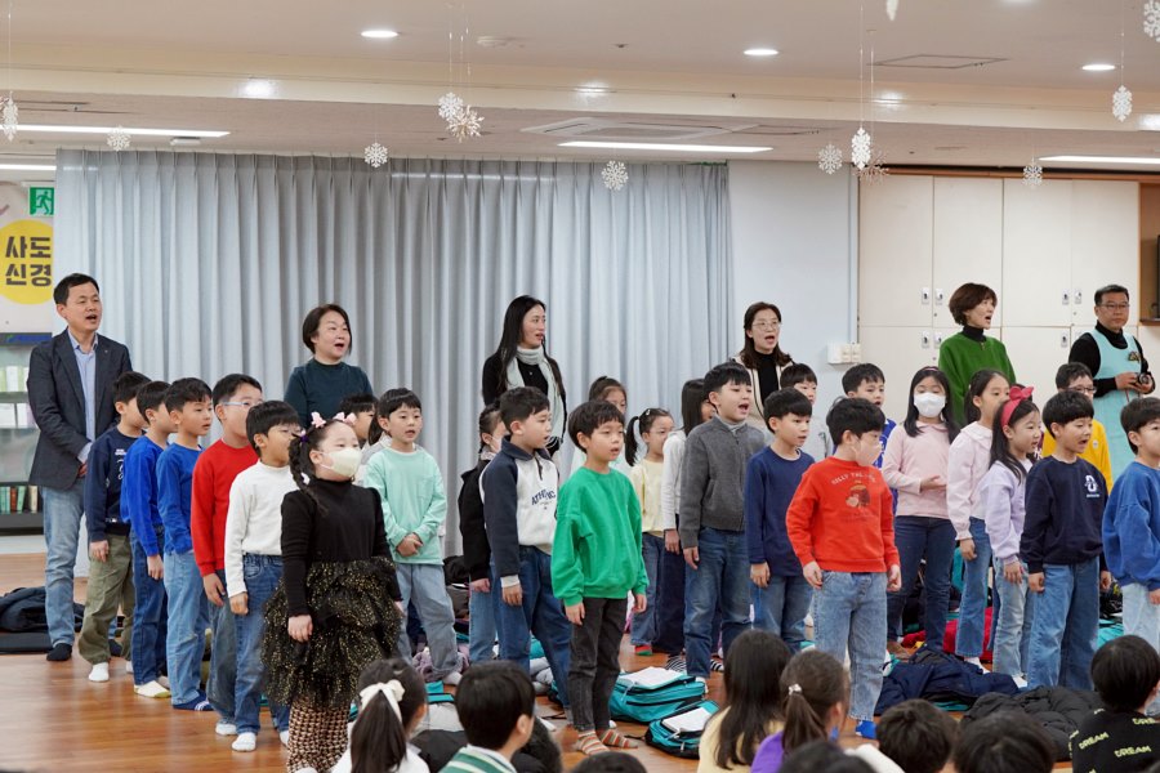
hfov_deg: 28.8
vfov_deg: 19.5
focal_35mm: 70
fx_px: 2255
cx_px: 580
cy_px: 386
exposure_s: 1/160
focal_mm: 70
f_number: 4
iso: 2500
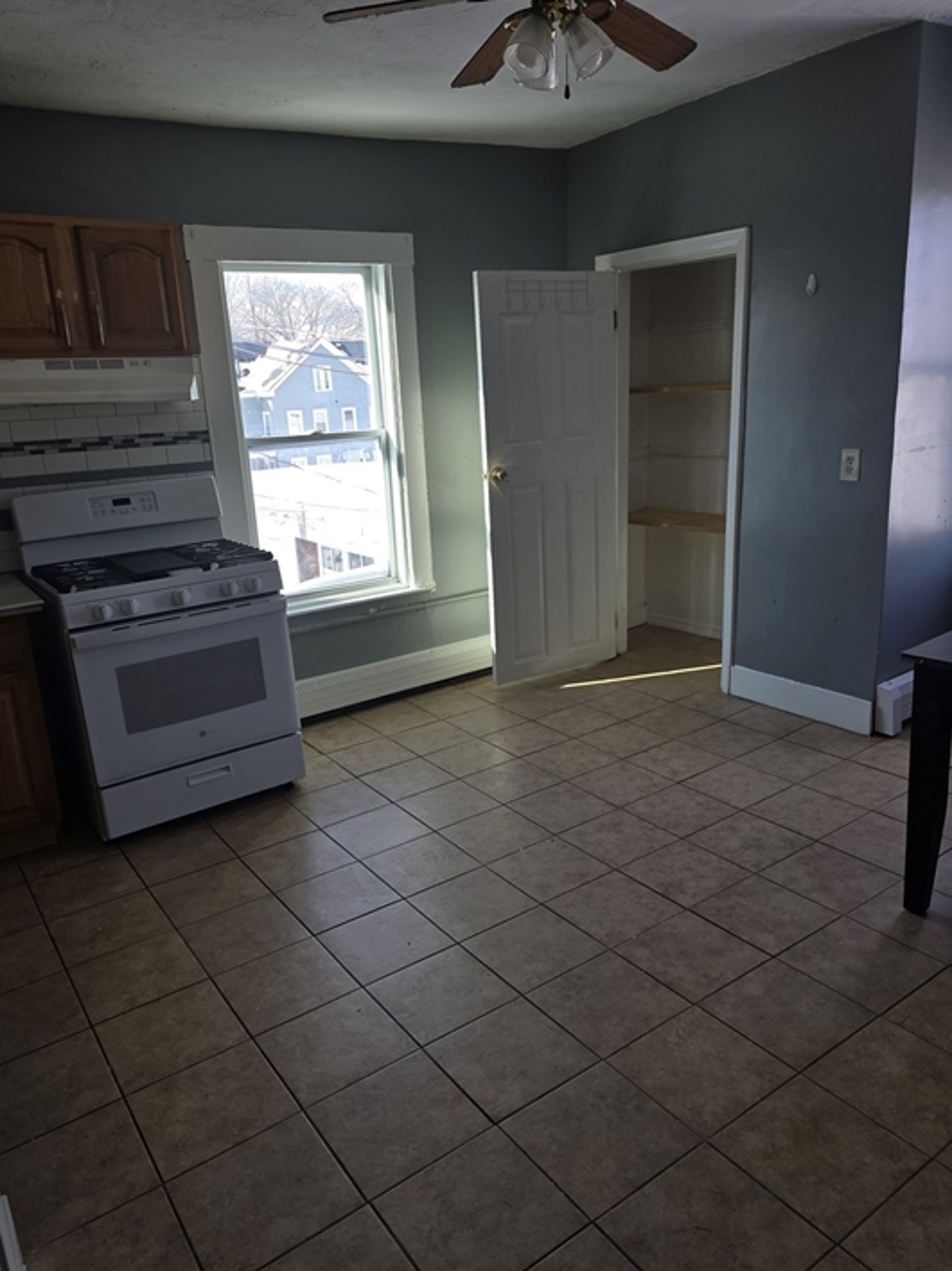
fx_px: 917
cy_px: 626
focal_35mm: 25
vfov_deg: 69.4
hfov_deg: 54.9
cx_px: 467
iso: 12
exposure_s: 1/120
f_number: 1.7
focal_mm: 6.3
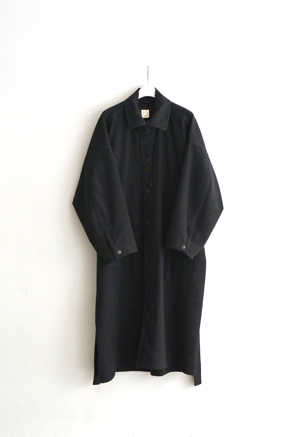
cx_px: 146
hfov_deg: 29.2
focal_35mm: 46
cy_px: 218
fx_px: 558
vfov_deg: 42.7
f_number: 4.5
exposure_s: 1/160
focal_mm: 46
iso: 1250
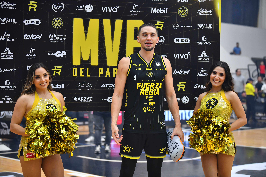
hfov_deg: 28.8
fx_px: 517
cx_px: 133
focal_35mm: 70
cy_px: 88
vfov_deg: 19.5
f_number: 2.8
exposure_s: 1/800
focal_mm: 70
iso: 2500
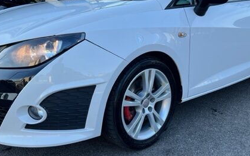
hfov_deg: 47.2
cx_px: 127
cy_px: 36
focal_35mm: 42
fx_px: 286
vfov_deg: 29.9
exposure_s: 1/894
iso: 50
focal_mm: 5.7
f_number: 1.5
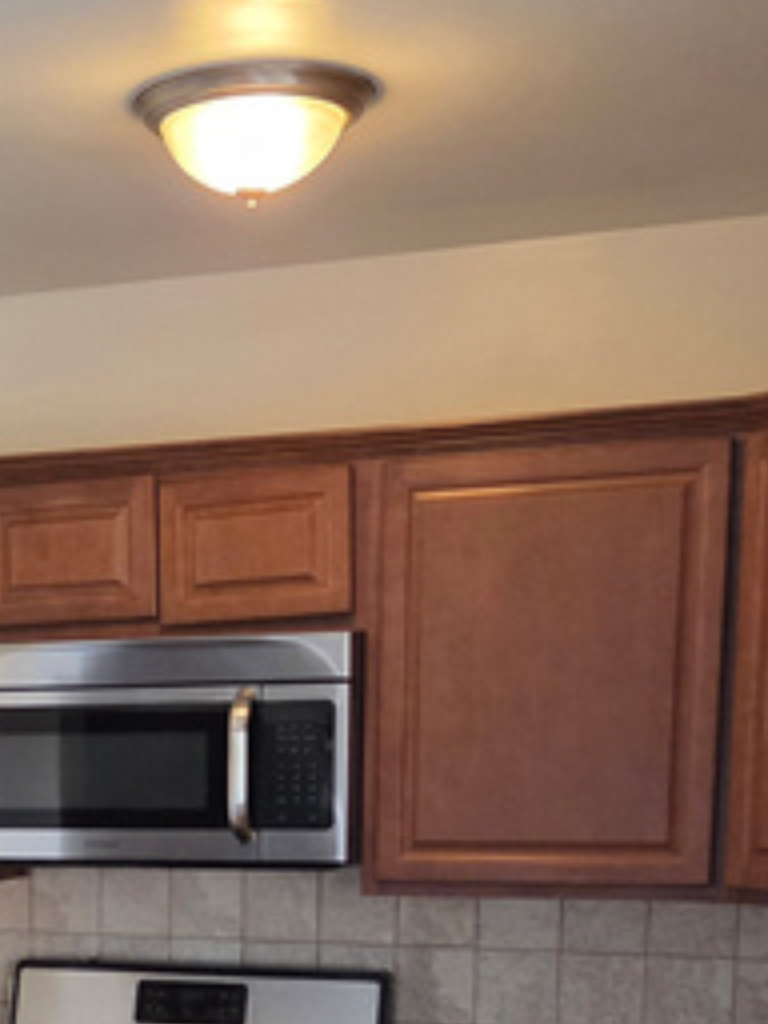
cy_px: 1072
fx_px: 2041
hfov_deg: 20.6
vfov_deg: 26.4
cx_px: 4
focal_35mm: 69
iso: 400
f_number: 1.8
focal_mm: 5.4
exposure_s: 1/120
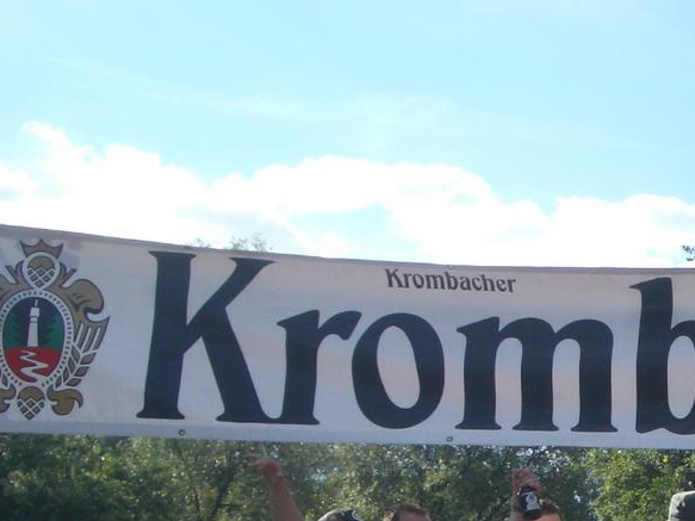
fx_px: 1807
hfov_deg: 20.9
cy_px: 534
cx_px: 738
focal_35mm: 90
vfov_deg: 16.1
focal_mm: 6.8
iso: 50
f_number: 4.6
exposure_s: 1/320
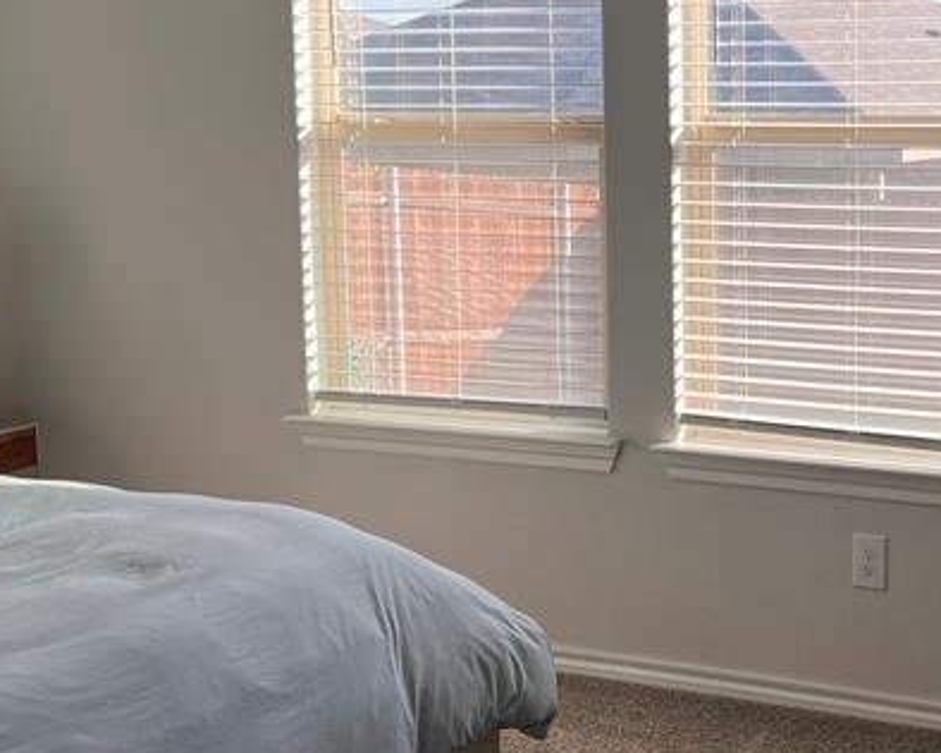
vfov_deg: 23.1
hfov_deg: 28.2
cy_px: 282
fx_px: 1838
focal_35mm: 66
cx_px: 738
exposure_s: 1/270
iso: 40
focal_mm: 5.7
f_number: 1.5
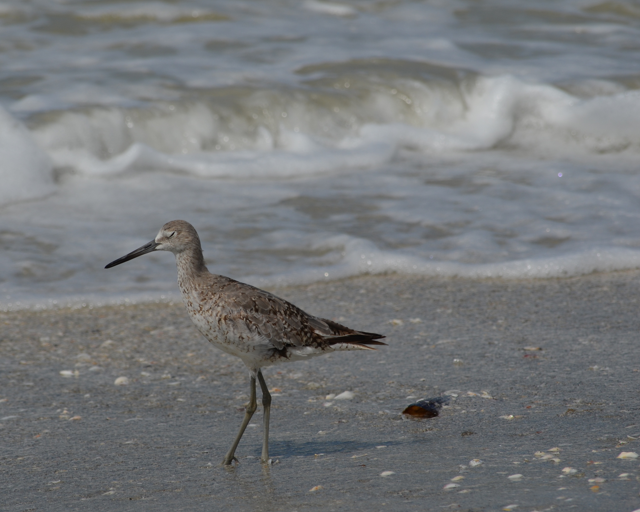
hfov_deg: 5.7
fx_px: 6440
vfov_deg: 4.6
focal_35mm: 340
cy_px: 256
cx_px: 254
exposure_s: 1/1000
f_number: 8
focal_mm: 200
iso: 180
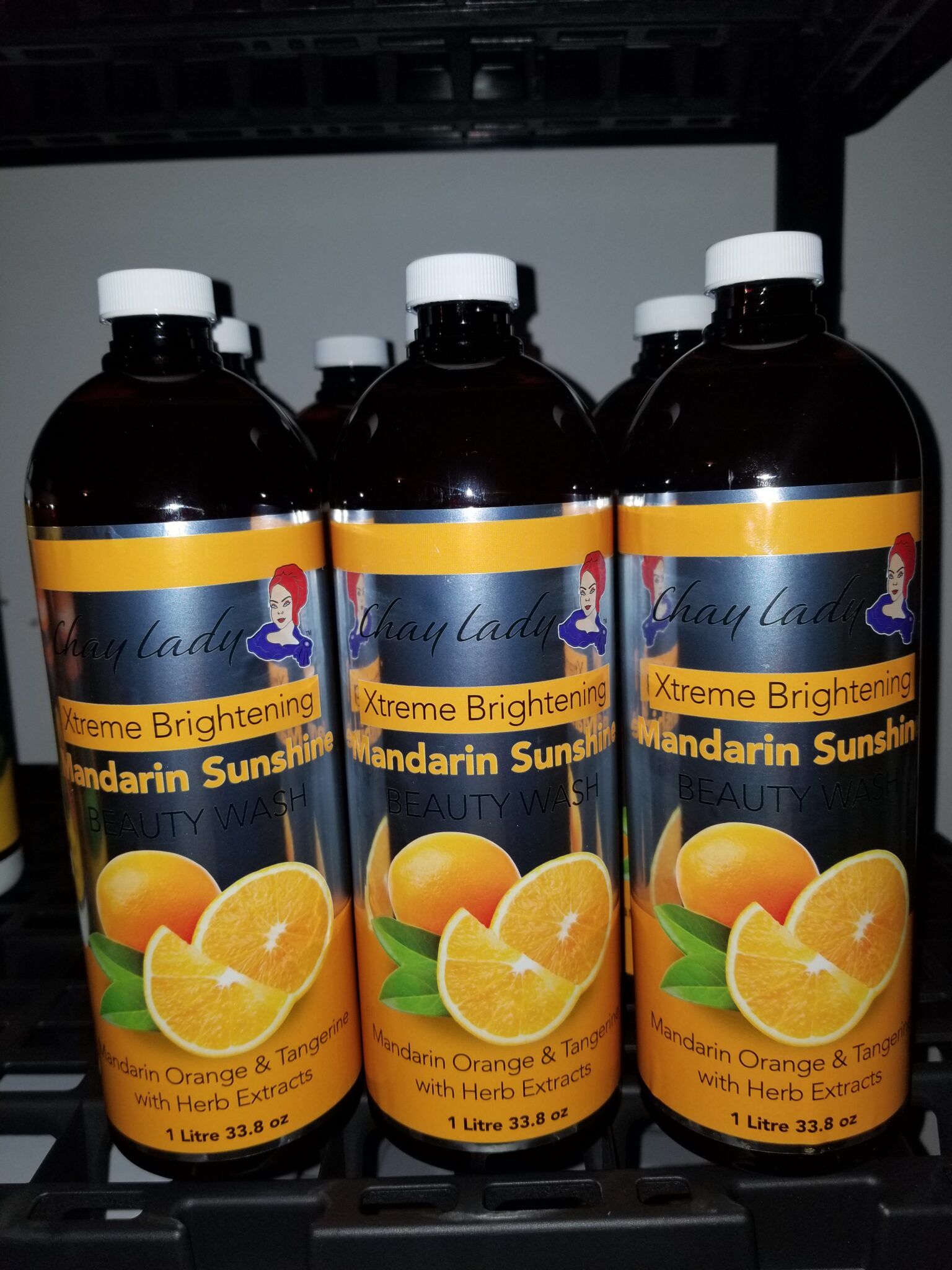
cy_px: 635
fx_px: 953
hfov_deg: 53.1
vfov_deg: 67.3
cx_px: 476
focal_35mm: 26
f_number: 1.7
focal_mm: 4.3
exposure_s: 1/95
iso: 50
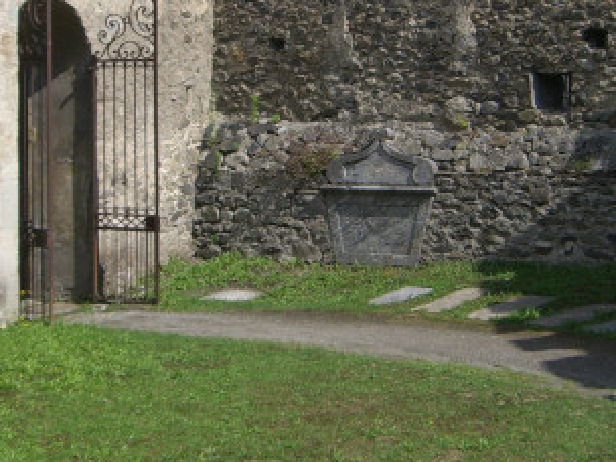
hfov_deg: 22.2
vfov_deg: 16.7
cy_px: 111
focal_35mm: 88
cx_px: 340
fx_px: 1566
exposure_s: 1/640
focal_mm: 6.2
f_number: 4.3
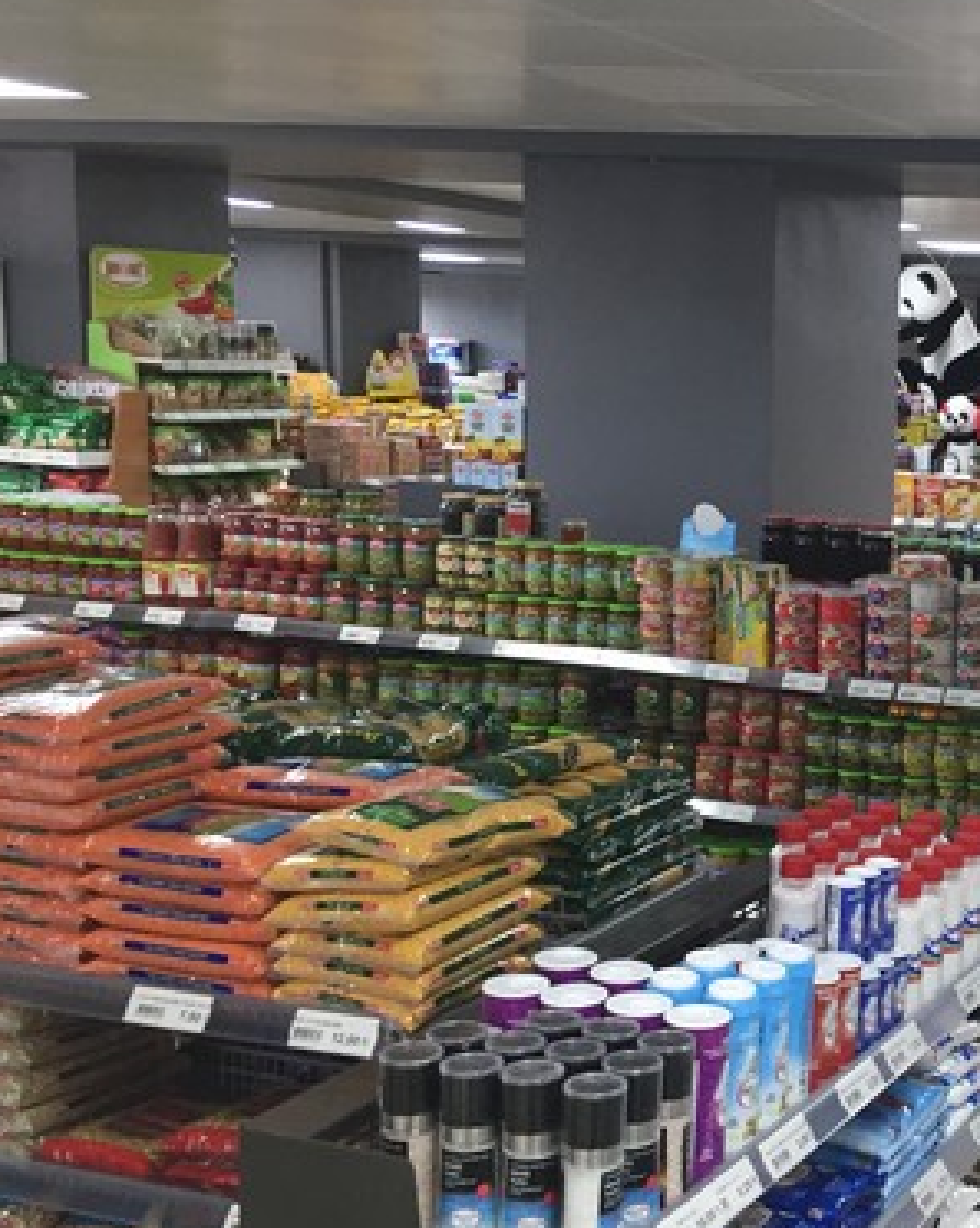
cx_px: 1095
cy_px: 673
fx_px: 1851
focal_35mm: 51
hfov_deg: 27.0
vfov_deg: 36.7
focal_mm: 4.15
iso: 64
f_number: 2.2
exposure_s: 1/33
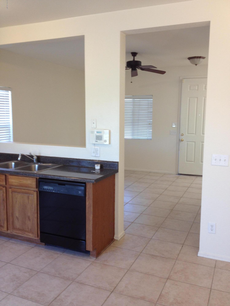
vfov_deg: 52.6
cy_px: 153
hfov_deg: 40.7
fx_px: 310
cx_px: 115
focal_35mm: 35
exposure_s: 1/20
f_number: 2.4
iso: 64
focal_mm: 4.28
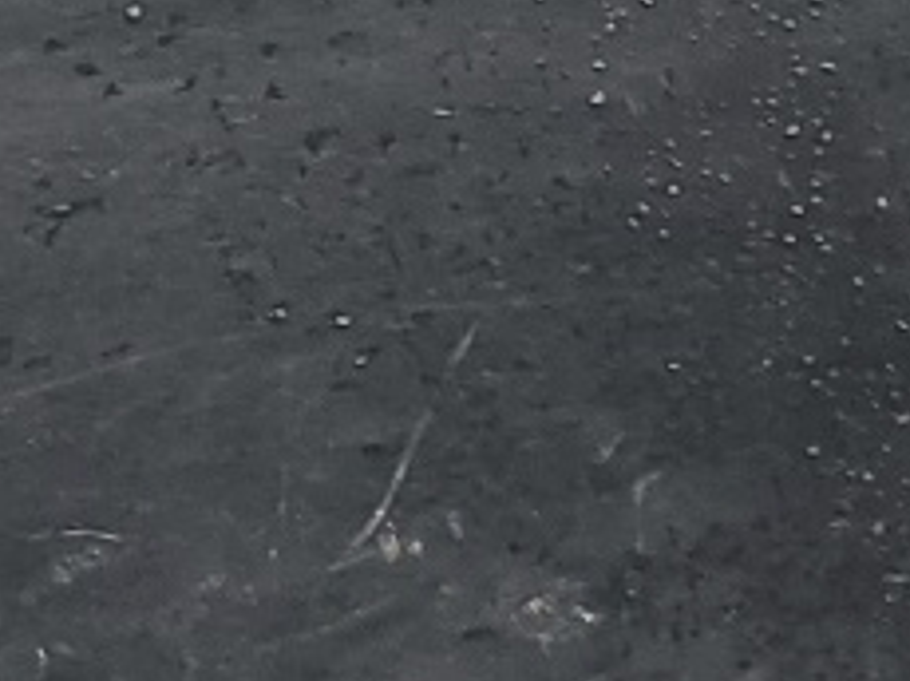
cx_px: -356
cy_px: -313
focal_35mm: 181
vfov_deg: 8.0
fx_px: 4753
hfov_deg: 10.6
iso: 66
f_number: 1.5
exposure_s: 1/60.2
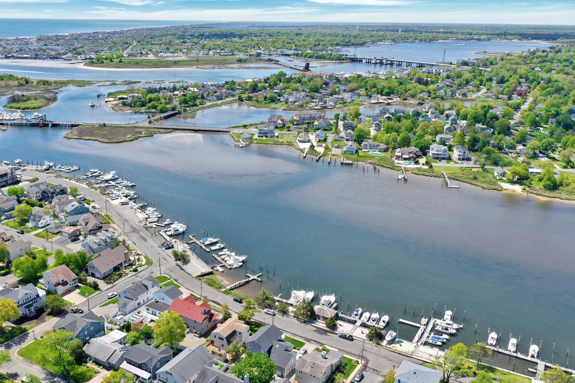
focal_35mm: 33
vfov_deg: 40.0
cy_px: 195
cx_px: 259
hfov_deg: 57.1
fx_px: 527
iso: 100
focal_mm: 10.3
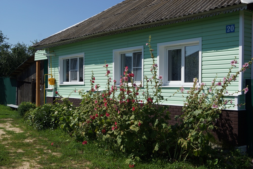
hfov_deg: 46.4
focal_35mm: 42
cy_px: 84
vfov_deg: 31.9
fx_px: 295
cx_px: 126
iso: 100
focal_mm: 28
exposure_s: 1/500
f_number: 8
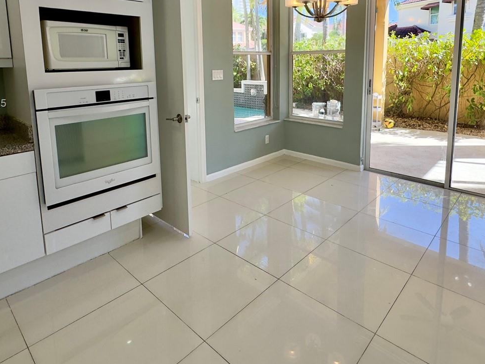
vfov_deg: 56.7
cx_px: 245
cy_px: 104
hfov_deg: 73.9
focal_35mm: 23
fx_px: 322
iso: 40
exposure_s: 1/184
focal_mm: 2.22
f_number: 2.2
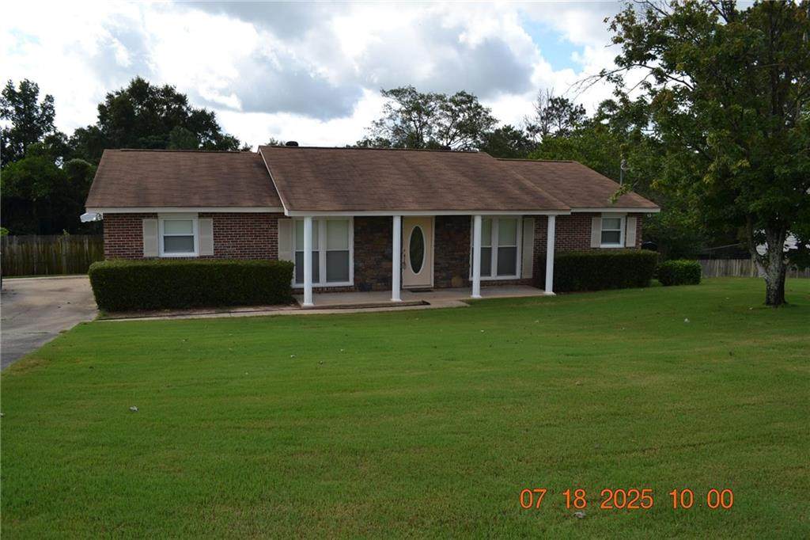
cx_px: 405
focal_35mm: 27
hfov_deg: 67.4
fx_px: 607
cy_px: 270
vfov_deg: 47.9
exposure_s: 1/200
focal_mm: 18
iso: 100
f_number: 7.1
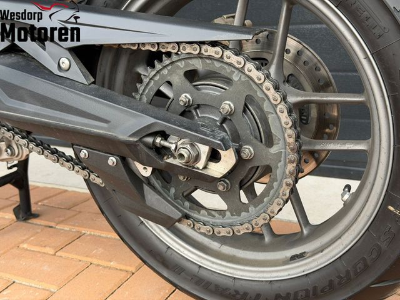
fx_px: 555
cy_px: 150
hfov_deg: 39.7
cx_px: 200
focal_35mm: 48
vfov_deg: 30.3
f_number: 1.78
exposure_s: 1/493
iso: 80
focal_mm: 6.76
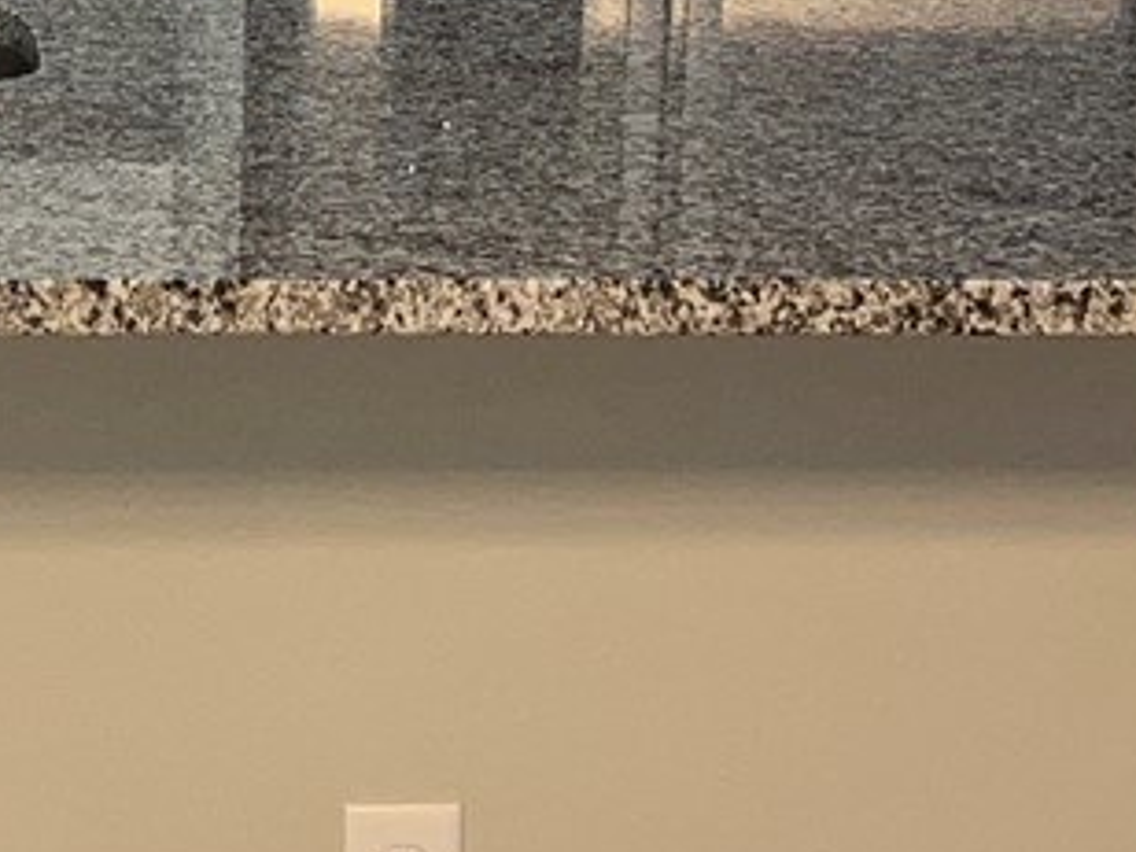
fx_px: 4430
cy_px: -247
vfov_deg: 10.7
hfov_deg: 14.5
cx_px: 129
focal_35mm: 135
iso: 100
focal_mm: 5.7
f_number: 1.5
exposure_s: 1/120
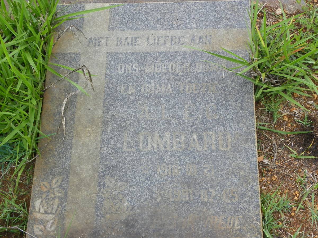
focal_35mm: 54
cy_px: 119
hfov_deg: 35.5
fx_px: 496
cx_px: 159
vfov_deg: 27.0
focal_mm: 9.6
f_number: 4.5
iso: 64
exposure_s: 1/160
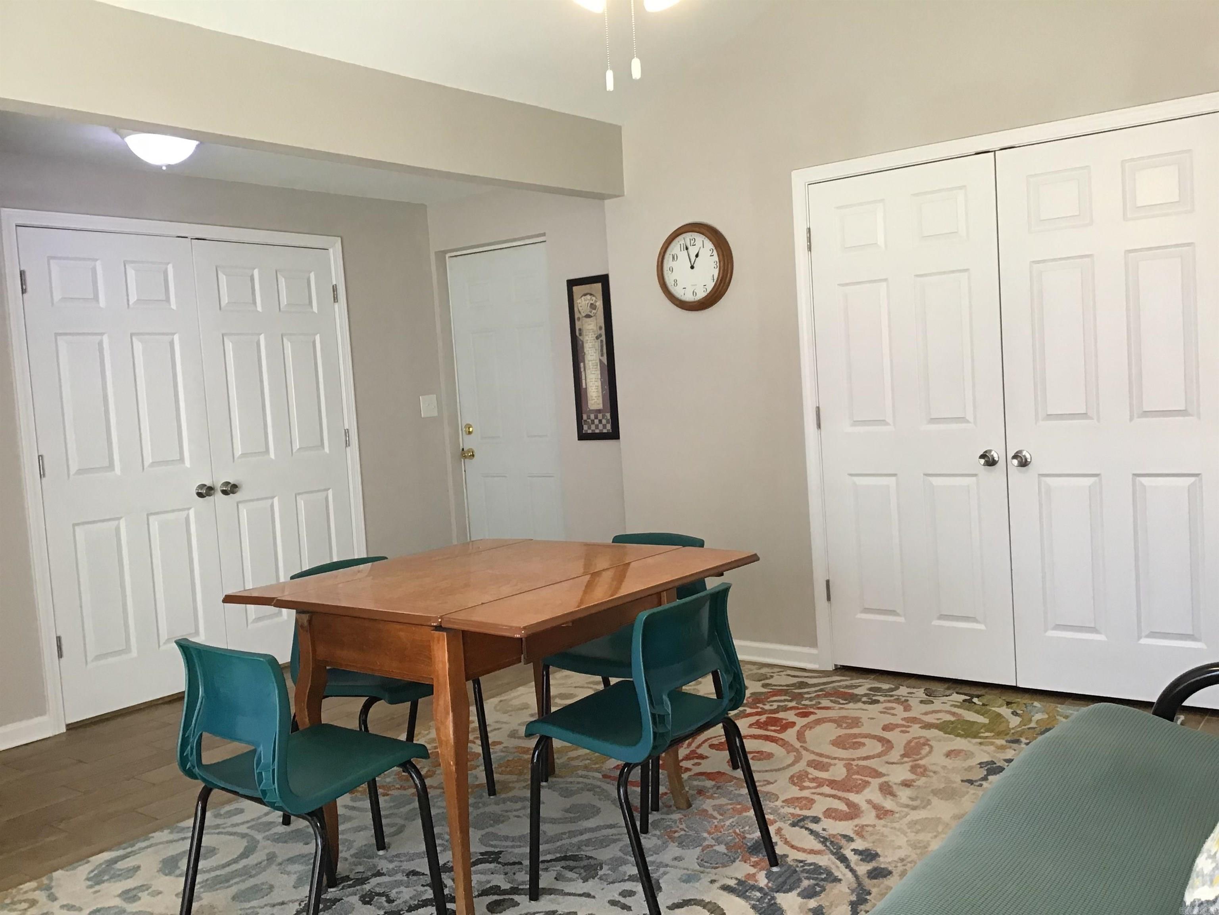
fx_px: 1092
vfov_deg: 45.4
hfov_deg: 58.4
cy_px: 458
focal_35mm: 31
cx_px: 610
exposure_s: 1/30
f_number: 2.4
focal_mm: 3.3
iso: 64
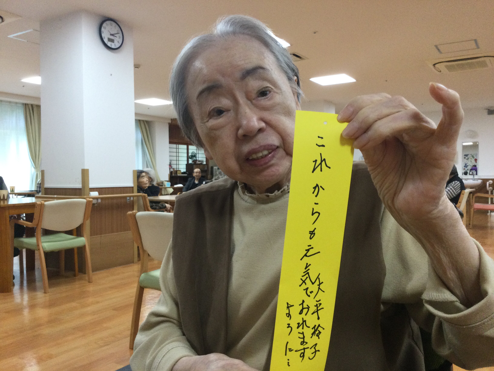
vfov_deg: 45.4
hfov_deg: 58.4
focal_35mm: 31
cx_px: 247
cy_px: 186
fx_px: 442
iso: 40
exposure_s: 1/30
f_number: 2.4
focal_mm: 3.3
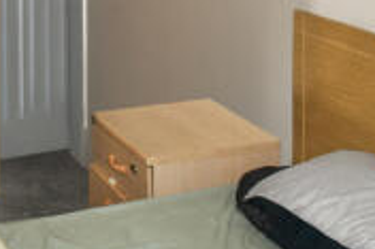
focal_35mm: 81
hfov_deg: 24.2
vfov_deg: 16.0
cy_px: -71
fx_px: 843
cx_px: 19
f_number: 3.8
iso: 100
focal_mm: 20
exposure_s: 1/60
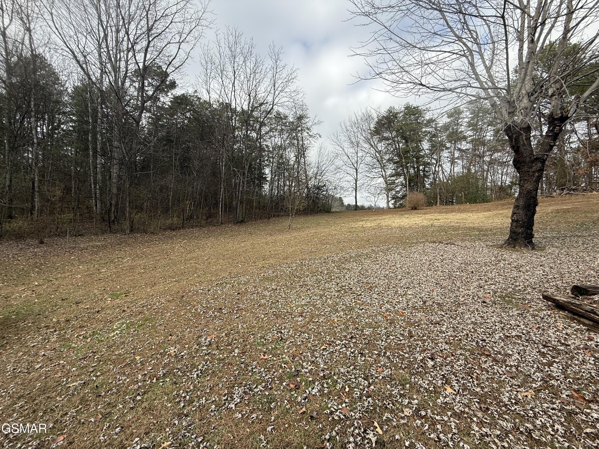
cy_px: 224
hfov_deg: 102.1
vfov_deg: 85.7
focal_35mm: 14
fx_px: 242
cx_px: 300
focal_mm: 2.22
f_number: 2.2
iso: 50
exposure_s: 1/494
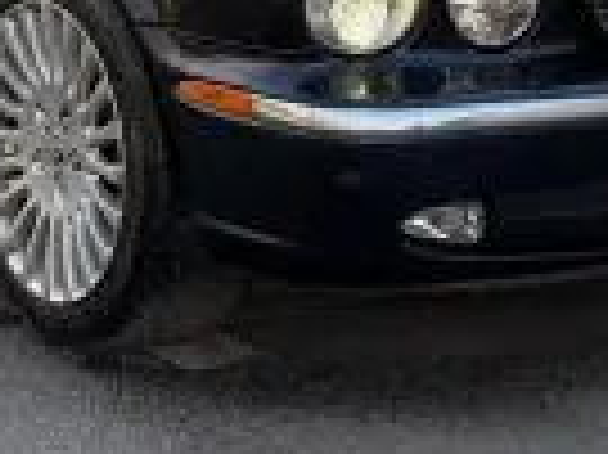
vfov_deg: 11.4
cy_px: -81
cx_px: 234
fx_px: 2246
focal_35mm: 128
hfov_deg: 15.4
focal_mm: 6.76
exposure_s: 1/895
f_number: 1.78
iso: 100
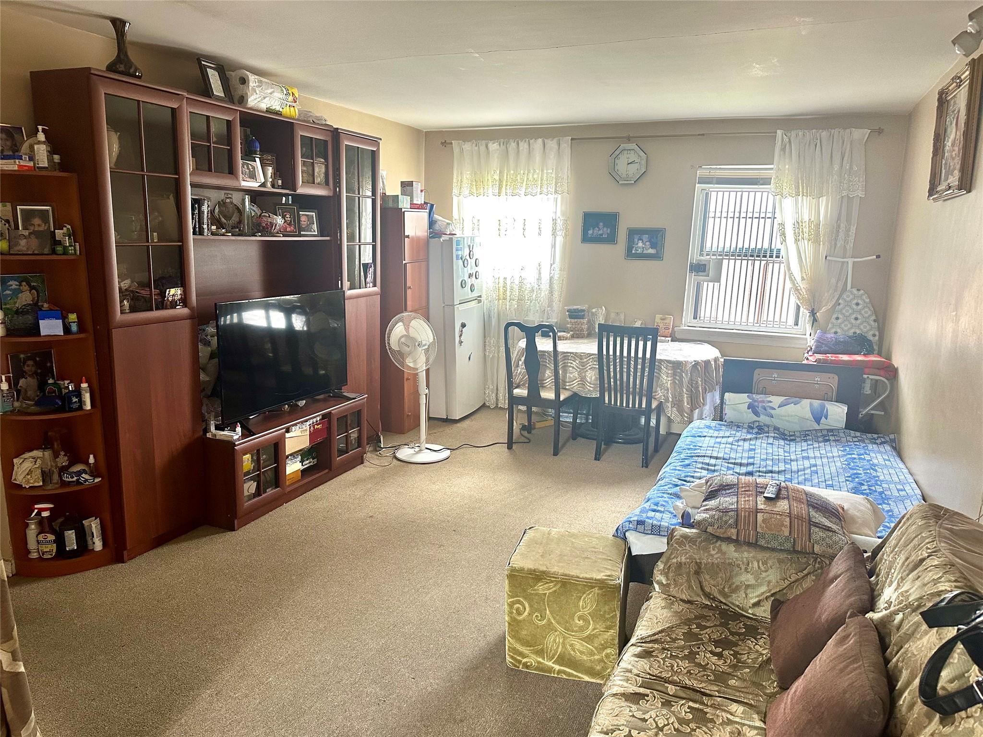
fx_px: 682
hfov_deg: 71.6
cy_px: 368
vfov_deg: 56.8
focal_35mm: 24
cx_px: 492
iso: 250
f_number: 1.78
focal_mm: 6.86
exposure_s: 1/65
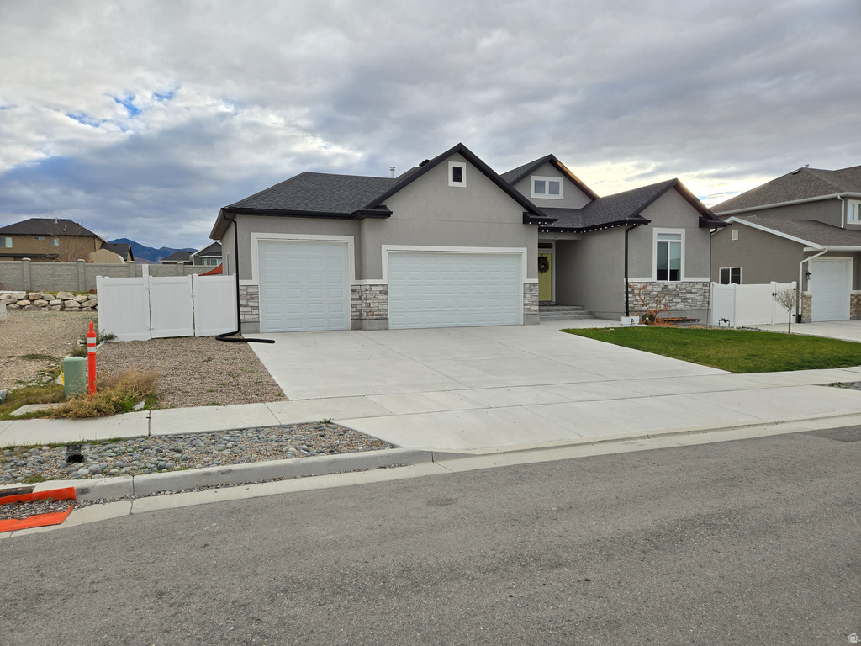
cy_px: 323
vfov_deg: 58.9
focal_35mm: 23
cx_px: 430
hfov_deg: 73.9
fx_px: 572
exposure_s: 1/1208
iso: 25
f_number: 1.8
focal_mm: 5.4
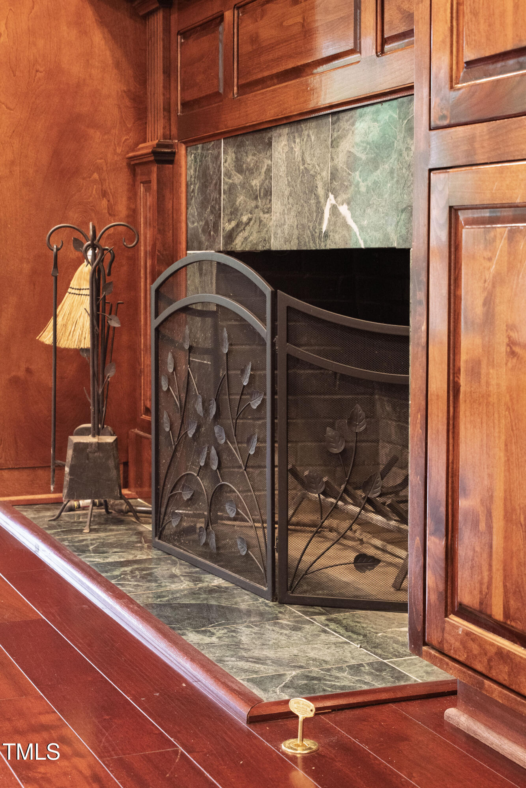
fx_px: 1315
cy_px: 394
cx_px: 263
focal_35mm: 60
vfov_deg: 33.4
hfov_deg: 22.6
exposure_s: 1/20
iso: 1250
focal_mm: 40
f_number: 4.5
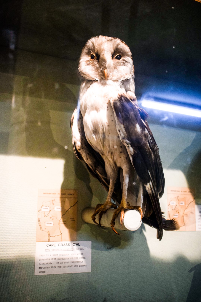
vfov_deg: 53.1
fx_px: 301
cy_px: 151
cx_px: 100
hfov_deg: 36.9
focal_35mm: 36
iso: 800
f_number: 3.8
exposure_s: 1/40
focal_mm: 24
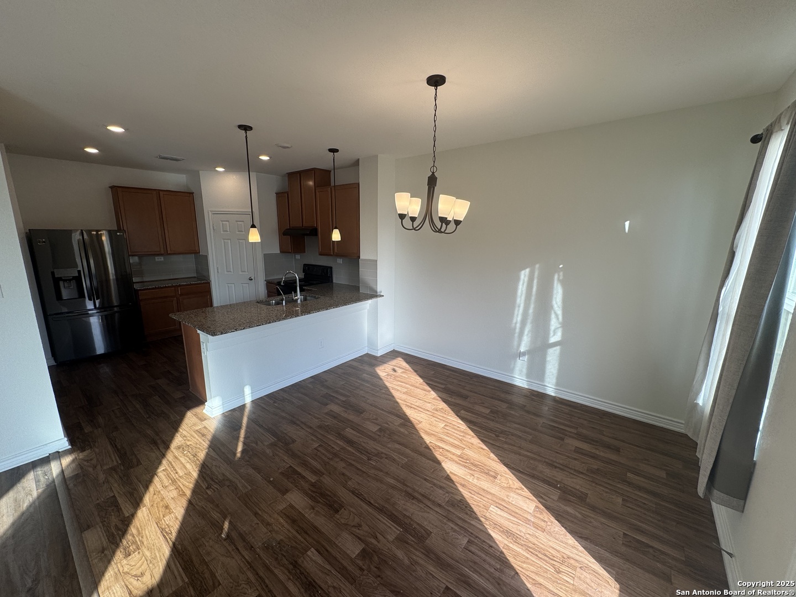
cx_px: 398
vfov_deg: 85.7
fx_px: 322
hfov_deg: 102.1
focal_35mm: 14
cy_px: 298
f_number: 2.2
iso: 40
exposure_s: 1/212
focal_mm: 2.22
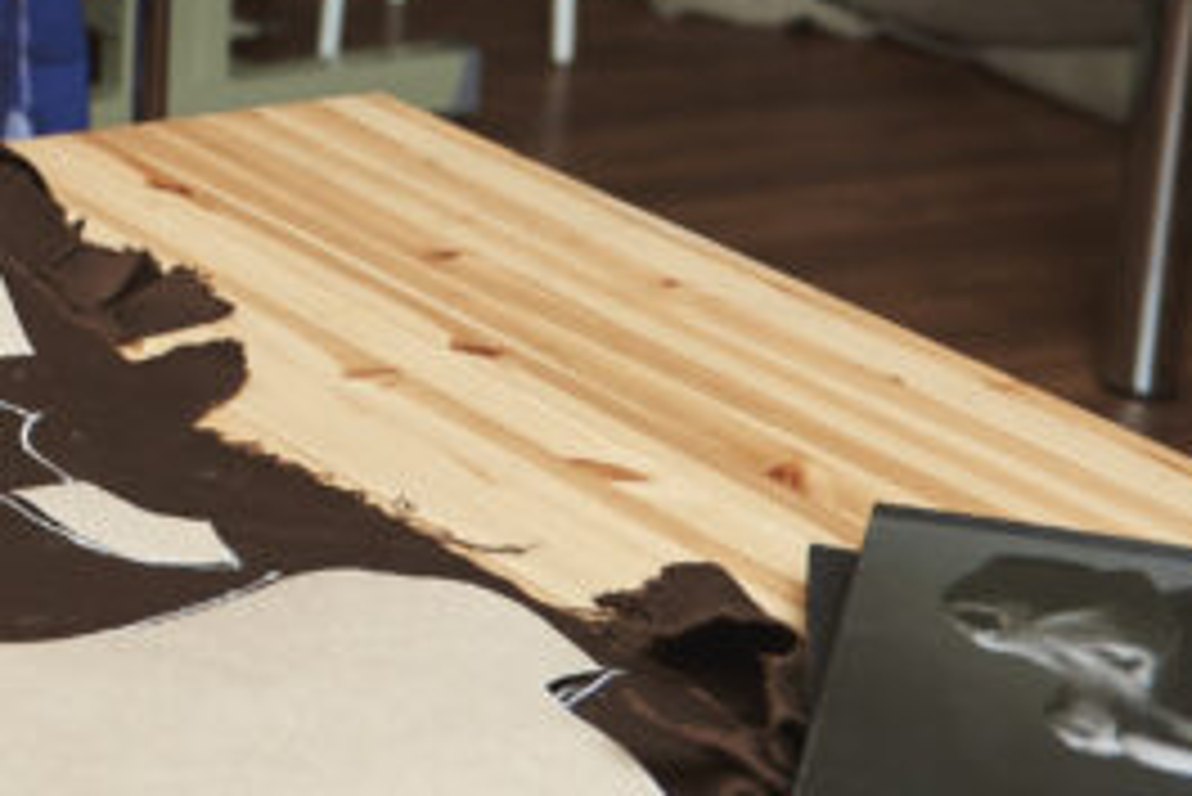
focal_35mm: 139
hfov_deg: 13.3
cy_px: -400
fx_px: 4605
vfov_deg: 9.6
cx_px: -972
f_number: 4
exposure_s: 1/160
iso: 100
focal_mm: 36
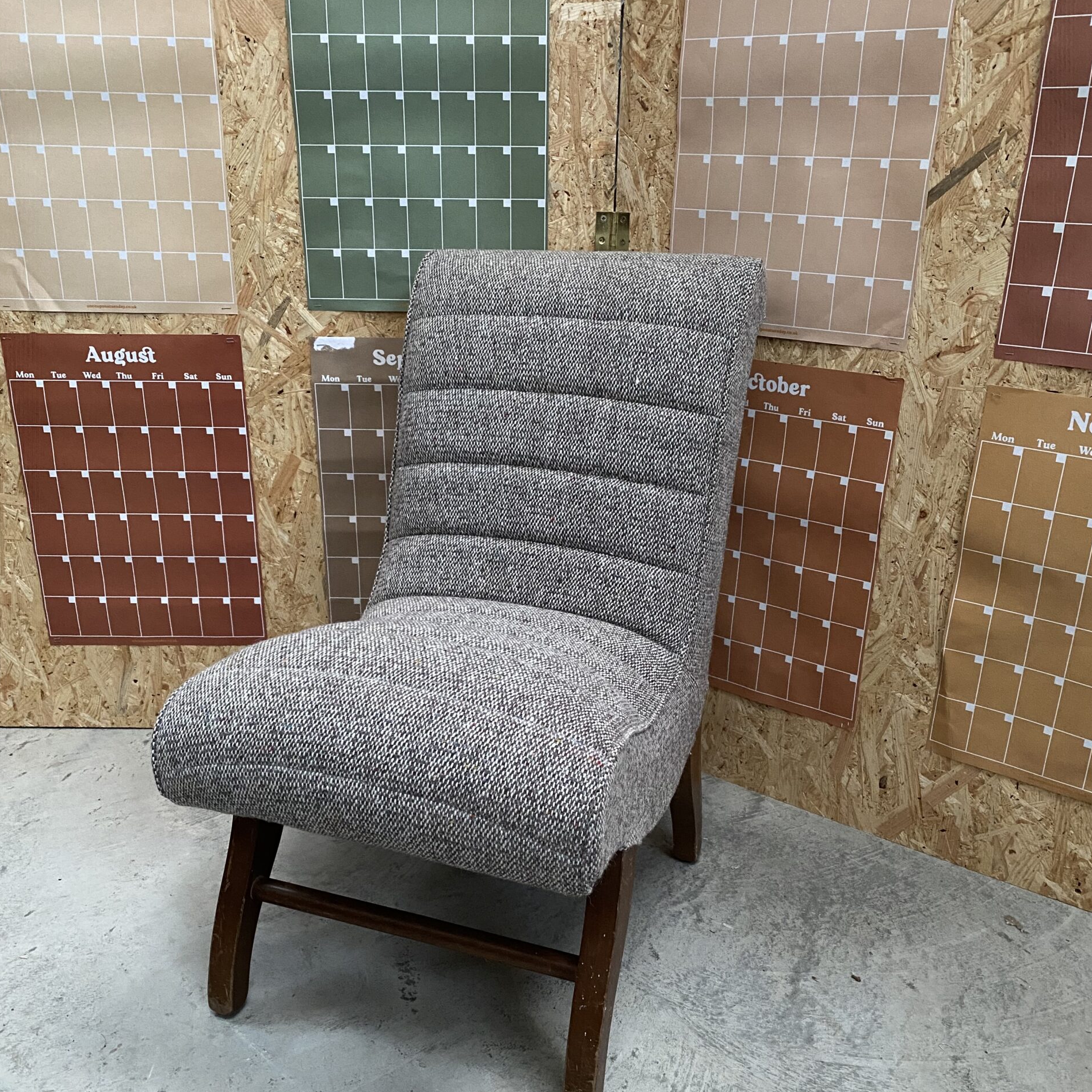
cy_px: 585
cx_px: 541
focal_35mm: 31
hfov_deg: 52.5
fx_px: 1106
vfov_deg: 52.5
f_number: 1.8
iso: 640
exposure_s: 1/30
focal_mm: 4.25
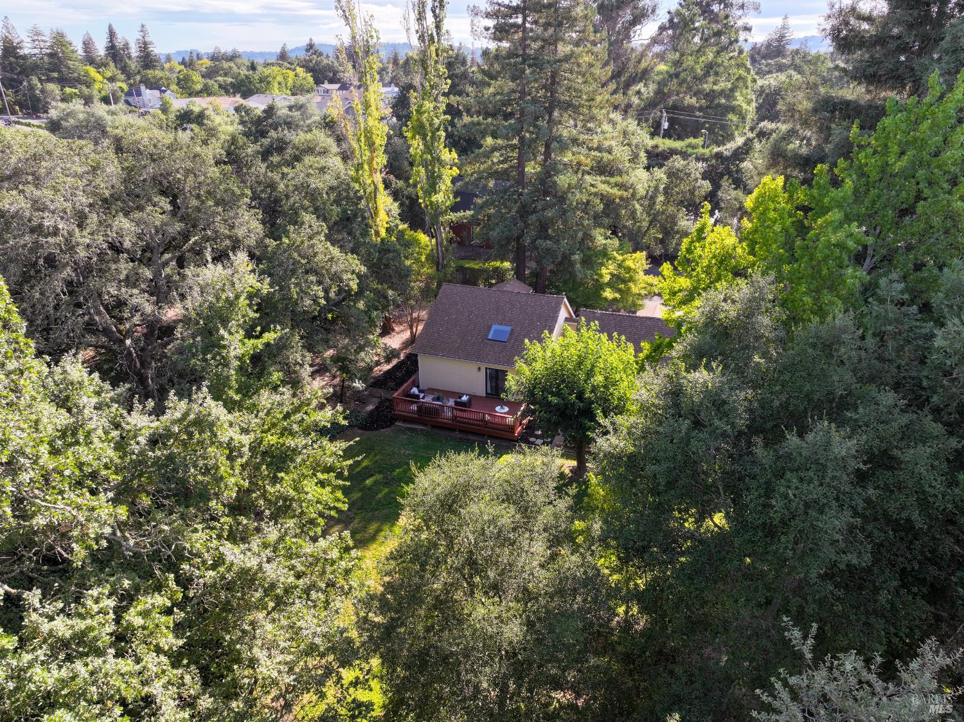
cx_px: 482
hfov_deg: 71.6
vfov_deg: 56.8
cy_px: 361
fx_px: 668
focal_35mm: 24
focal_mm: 12.29
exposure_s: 1/120
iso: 100
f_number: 5
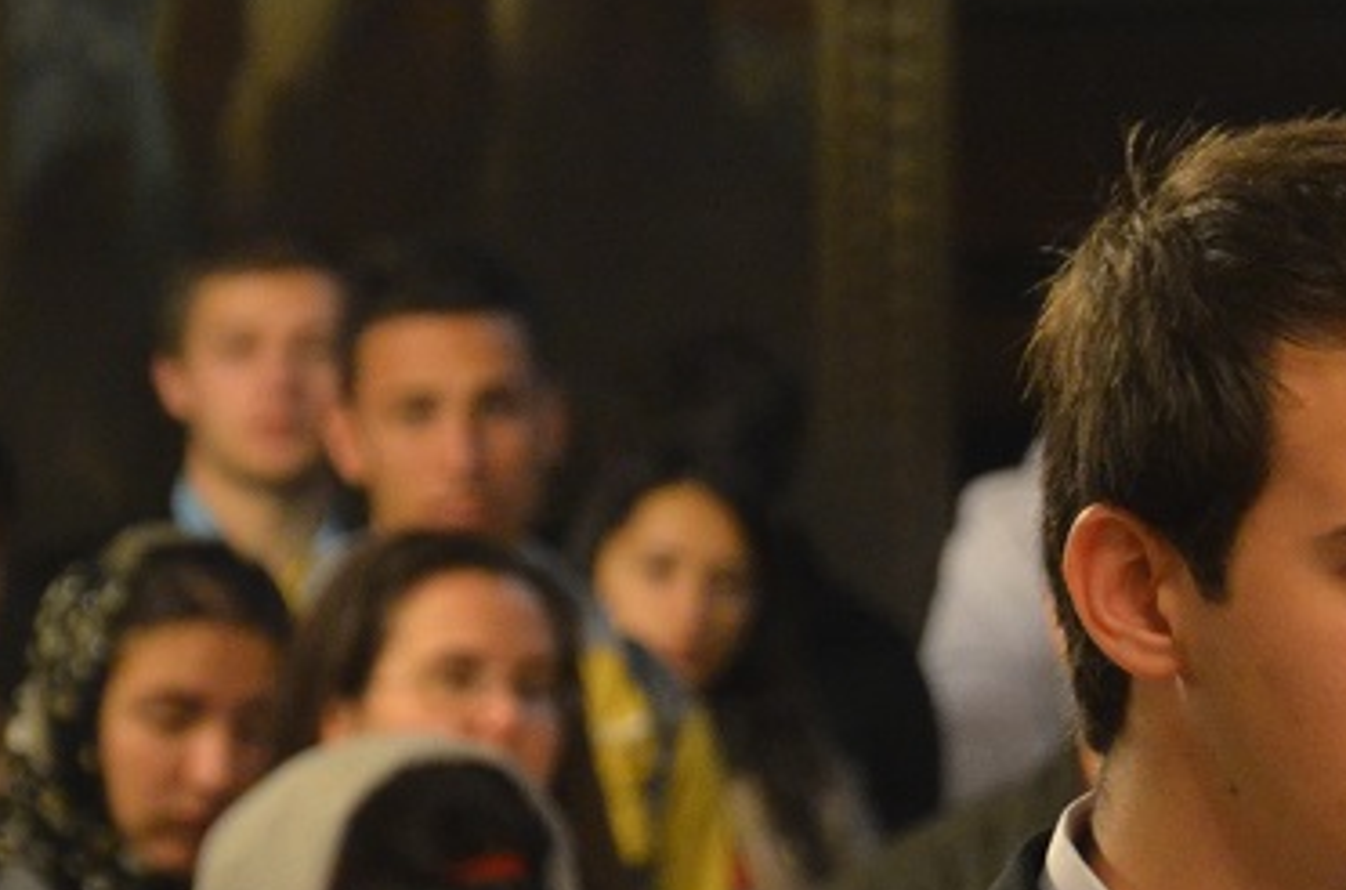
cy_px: 1017
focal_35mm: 508
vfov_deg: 2.7
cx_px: 1458
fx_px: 18931
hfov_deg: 4.1
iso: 1600
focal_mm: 105
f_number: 5.6
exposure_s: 1/6
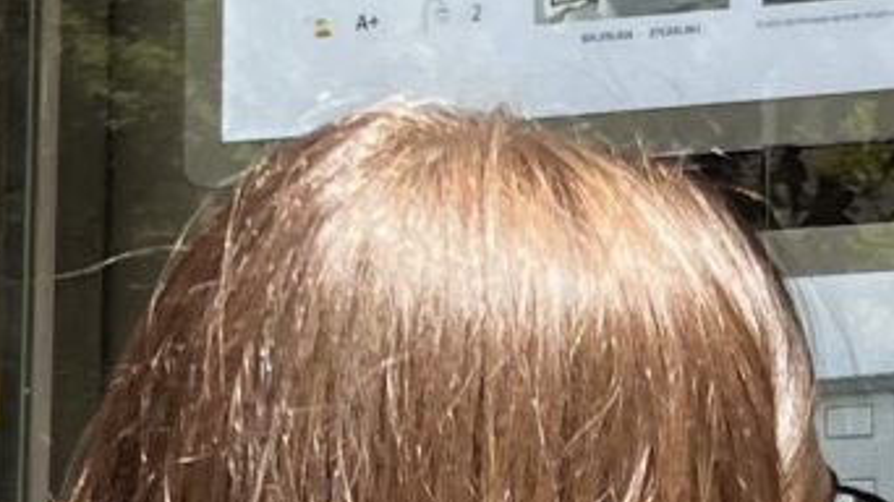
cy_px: 646
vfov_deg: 5.7
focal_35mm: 212
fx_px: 5023
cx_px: 899
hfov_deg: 10.1
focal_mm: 5.7
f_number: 1.5
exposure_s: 1/696
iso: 50
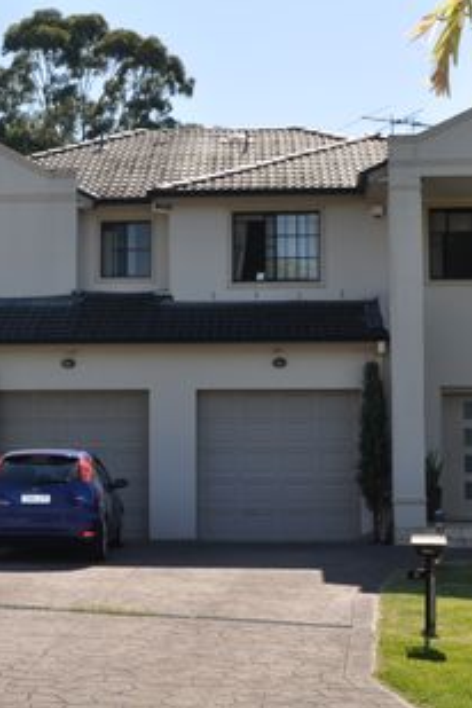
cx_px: 131
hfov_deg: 18.6
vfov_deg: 27.7
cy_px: 354
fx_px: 1436
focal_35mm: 73
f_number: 11
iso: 200
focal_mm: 32
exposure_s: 1/200
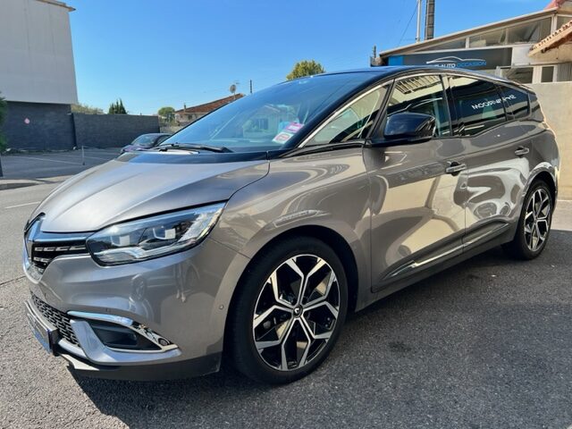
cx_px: 286
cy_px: 214
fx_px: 430
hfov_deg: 67.3
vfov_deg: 53.1
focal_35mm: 26
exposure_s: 1/2457
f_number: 1.5
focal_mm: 5.7
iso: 50
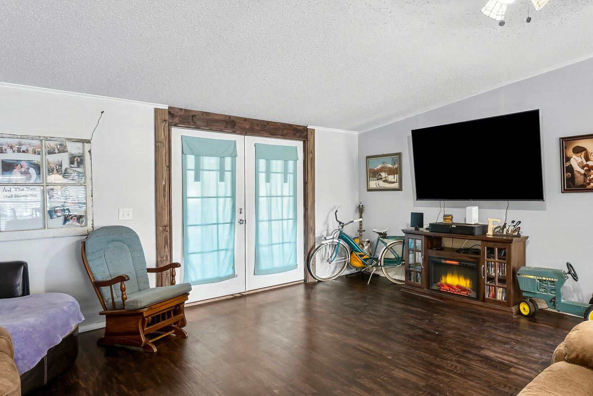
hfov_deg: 77.5
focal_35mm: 22
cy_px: 193
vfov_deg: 57.2
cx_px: 362
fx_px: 362
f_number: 9
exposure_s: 1/6
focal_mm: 14
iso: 400
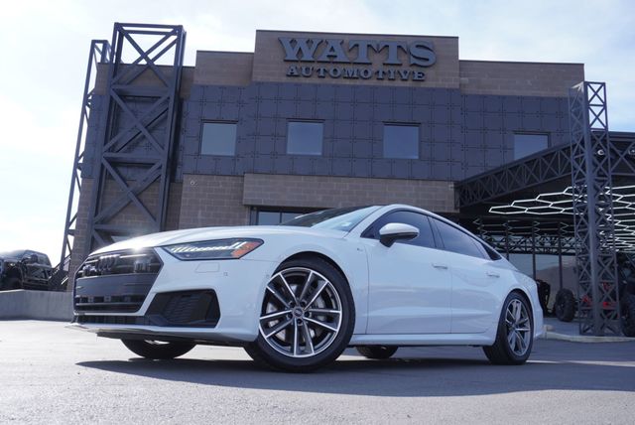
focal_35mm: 32
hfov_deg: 59.4
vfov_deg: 41.8
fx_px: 556
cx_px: 318
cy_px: 212
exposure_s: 1/200
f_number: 7.1
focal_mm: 21
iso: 100
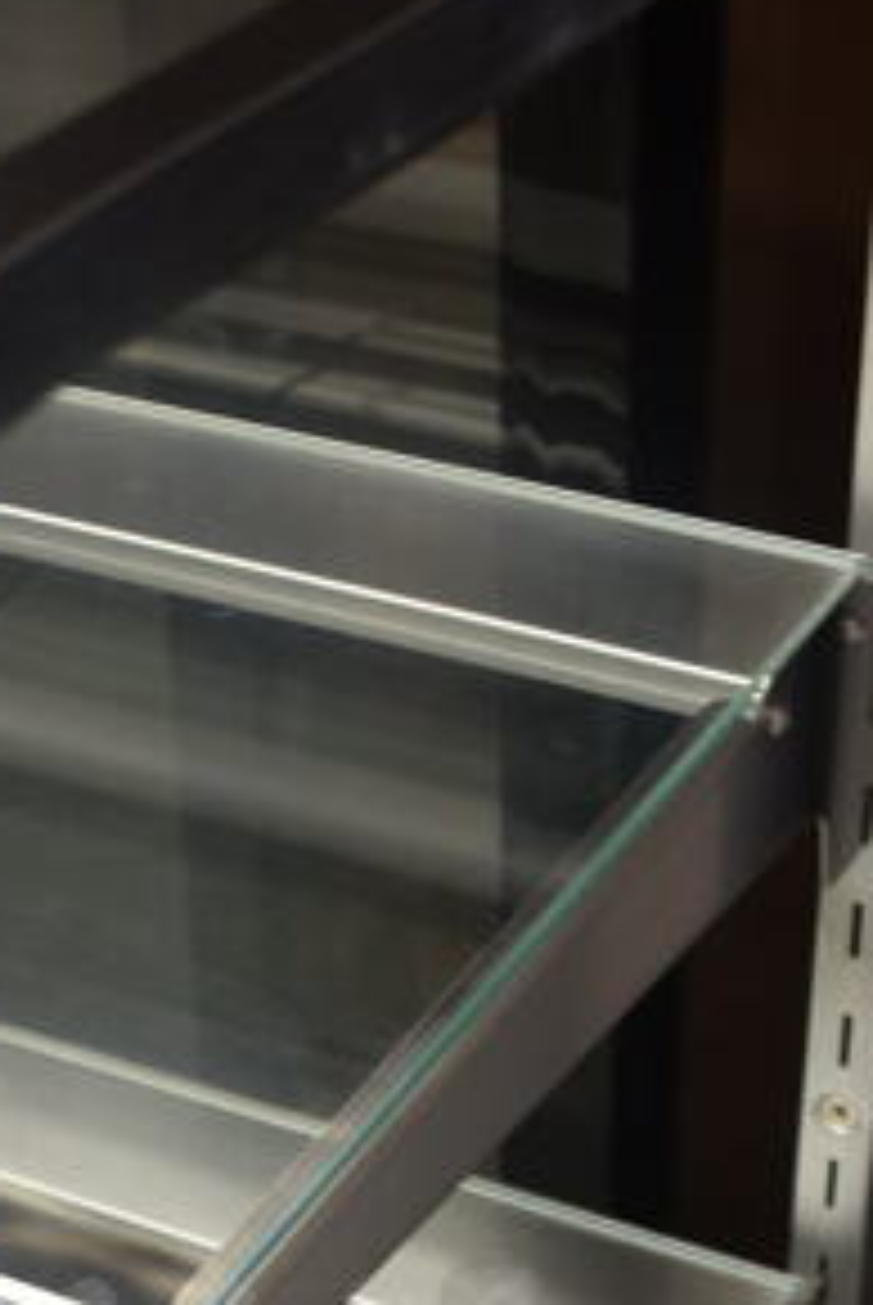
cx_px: 230
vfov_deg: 22.4
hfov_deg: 16.0
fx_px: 3084
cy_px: 1487
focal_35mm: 85
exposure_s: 1/30
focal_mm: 18
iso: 360
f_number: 3.5
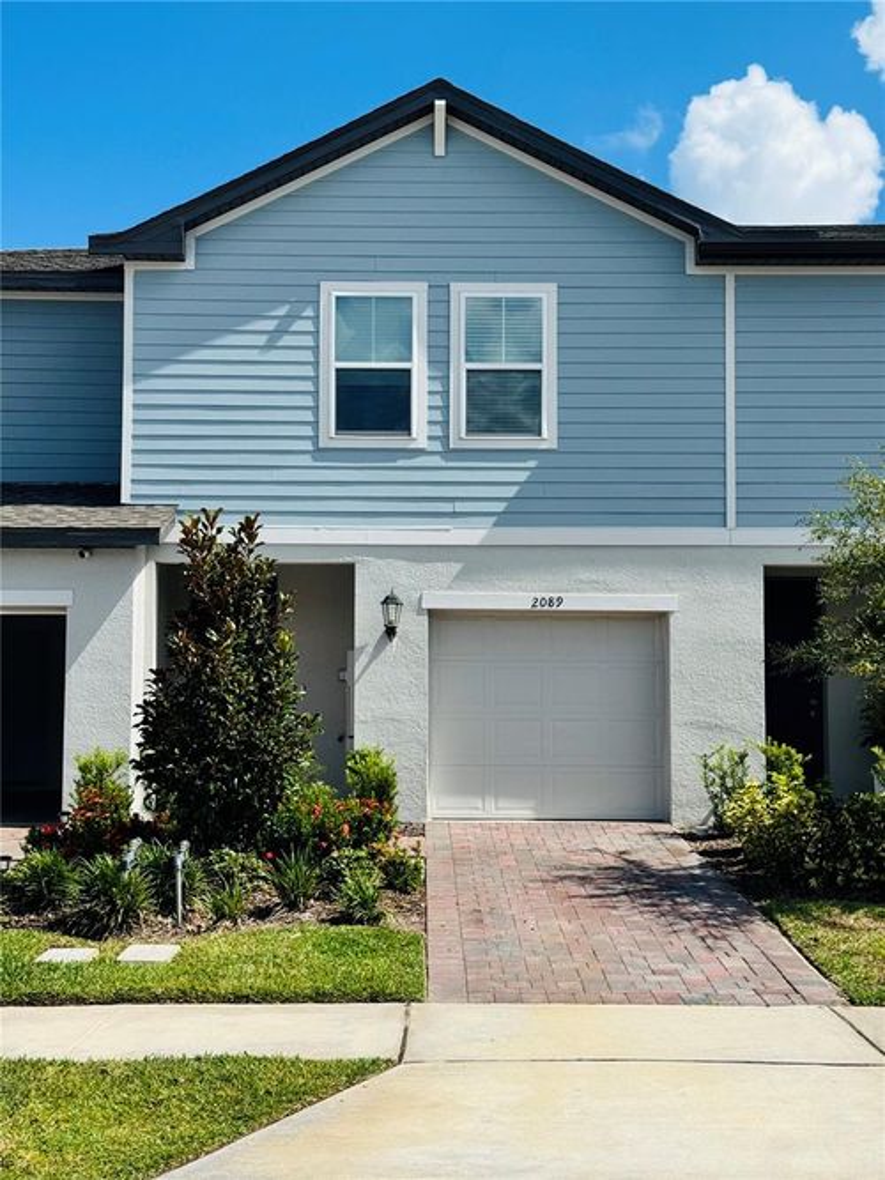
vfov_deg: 39.7
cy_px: 590
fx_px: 1637
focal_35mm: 48
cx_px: 442
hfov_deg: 30.3
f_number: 1.78
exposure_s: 1/6410
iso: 64
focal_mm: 6.76
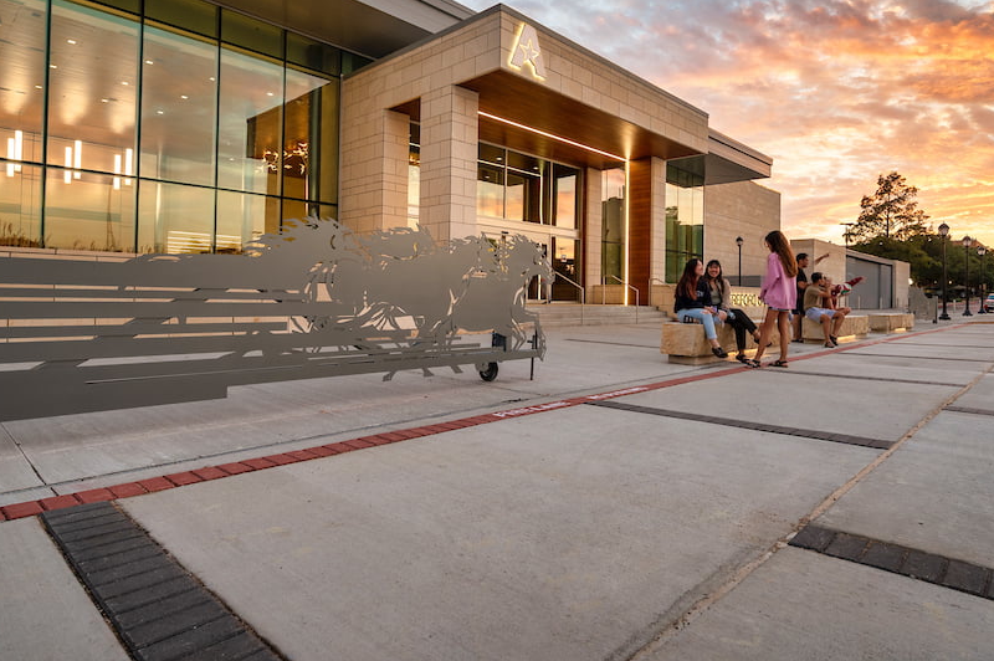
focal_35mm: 21
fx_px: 579
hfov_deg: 81.0
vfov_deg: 59.2
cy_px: 283
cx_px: 550
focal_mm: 14
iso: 200
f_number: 8
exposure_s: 1/50
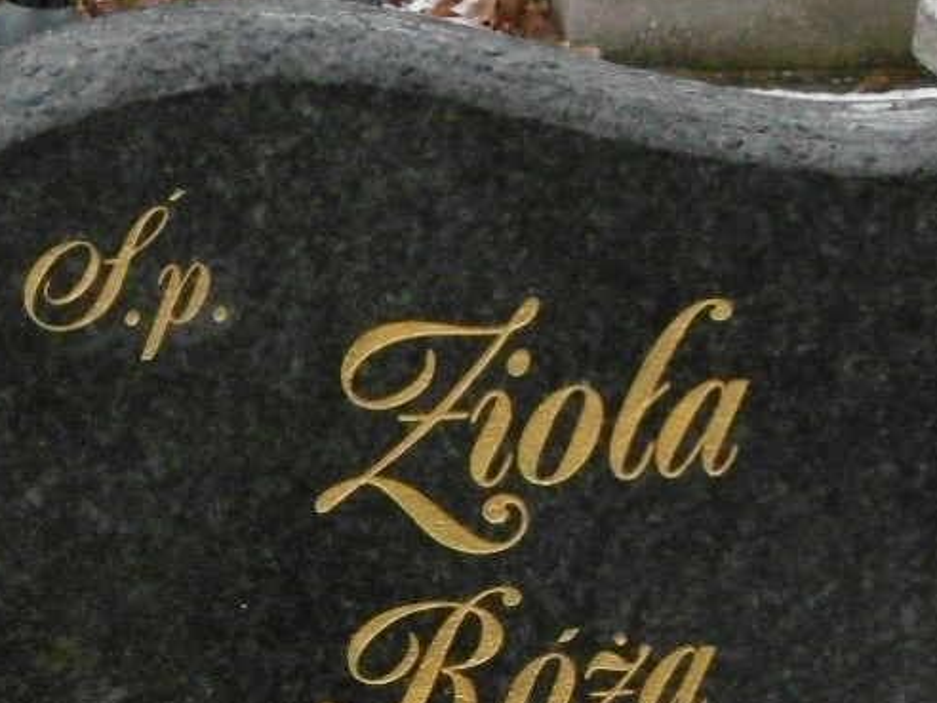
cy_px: 747
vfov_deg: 8.2
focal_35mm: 179
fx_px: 4845
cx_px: 189
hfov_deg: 11.0
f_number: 3.8
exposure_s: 1/60
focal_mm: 7.7
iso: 400
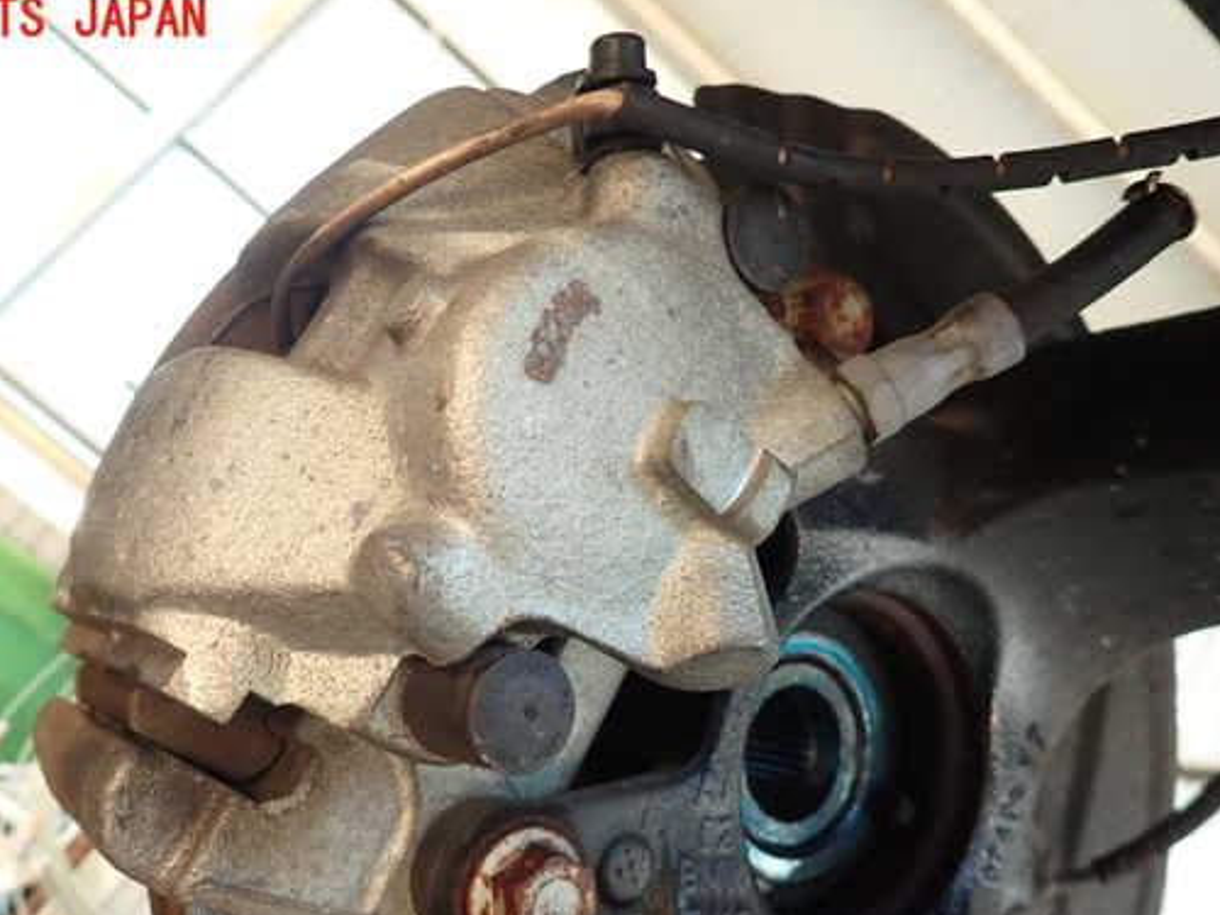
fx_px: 1057
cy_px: 539
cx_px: 495
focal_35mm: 30
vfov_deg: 46.6
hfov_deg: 59.5
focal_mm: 4.5
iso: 200
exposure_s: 1/40
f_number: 2
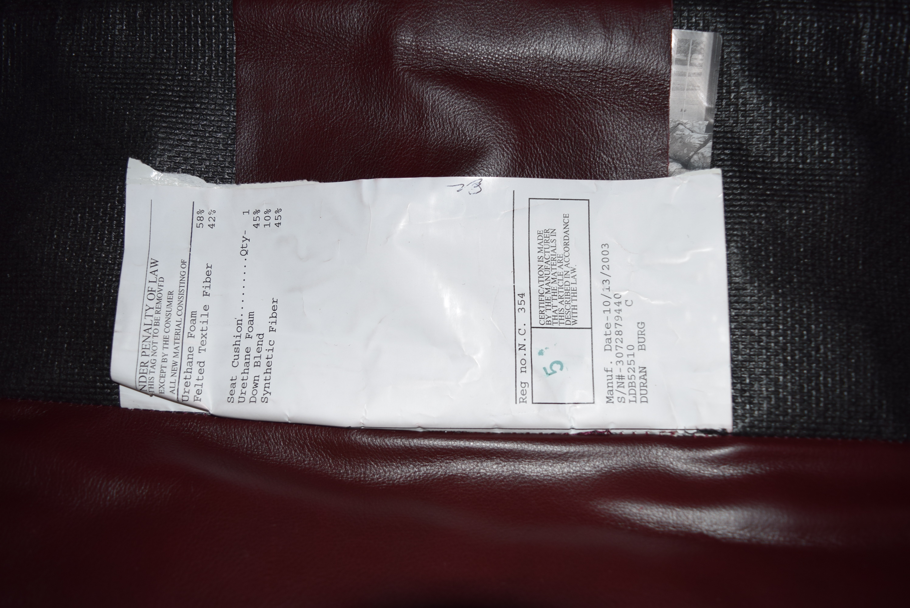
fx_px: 759
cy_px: 304
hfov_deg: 61.9
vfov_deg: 43.7
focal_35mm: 30
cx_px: 455
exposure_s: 1/60
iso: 140
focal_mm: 20
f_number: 4
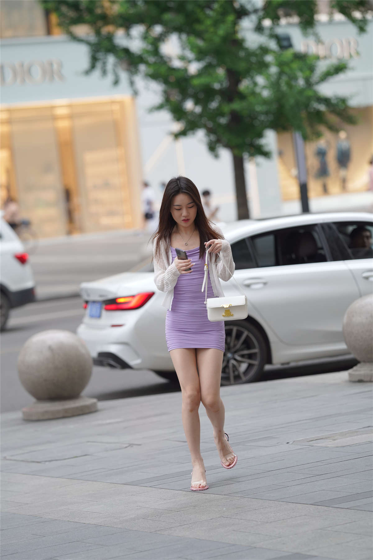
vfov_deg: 15.2
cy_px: 280
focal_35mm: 135
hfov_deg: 10.2
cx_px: 186
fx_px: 2098
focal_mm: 135
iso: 400
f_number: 2.8
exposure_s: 1/320
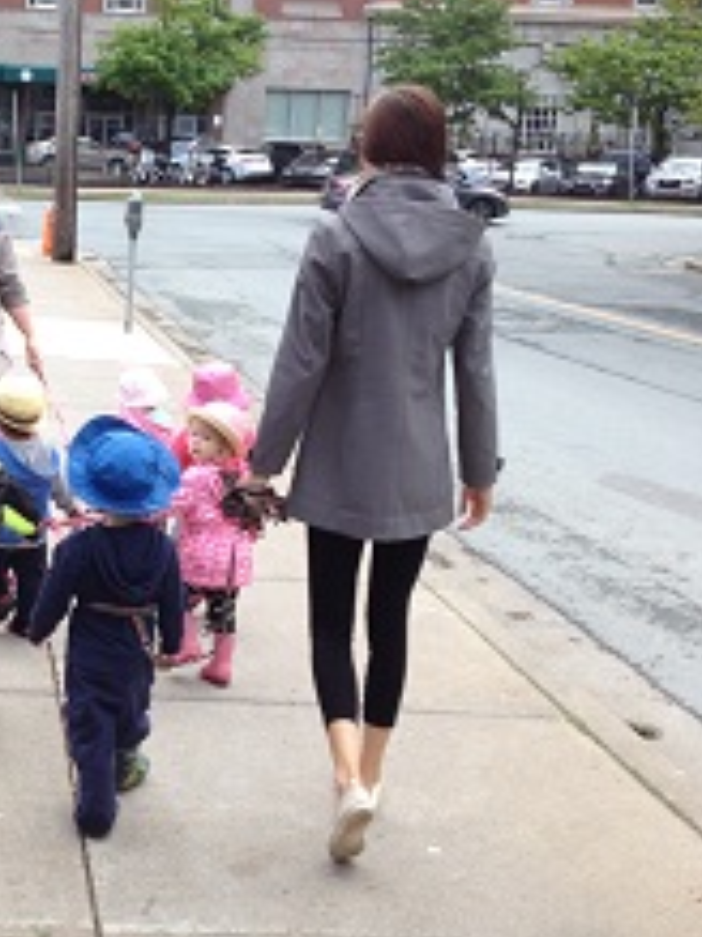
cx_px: 77
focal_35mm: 64
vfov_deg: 30.3
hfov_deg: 22.4
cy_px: 449
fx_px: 1732
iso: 50
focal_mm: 4.28
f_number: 2.4
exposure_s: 1/541
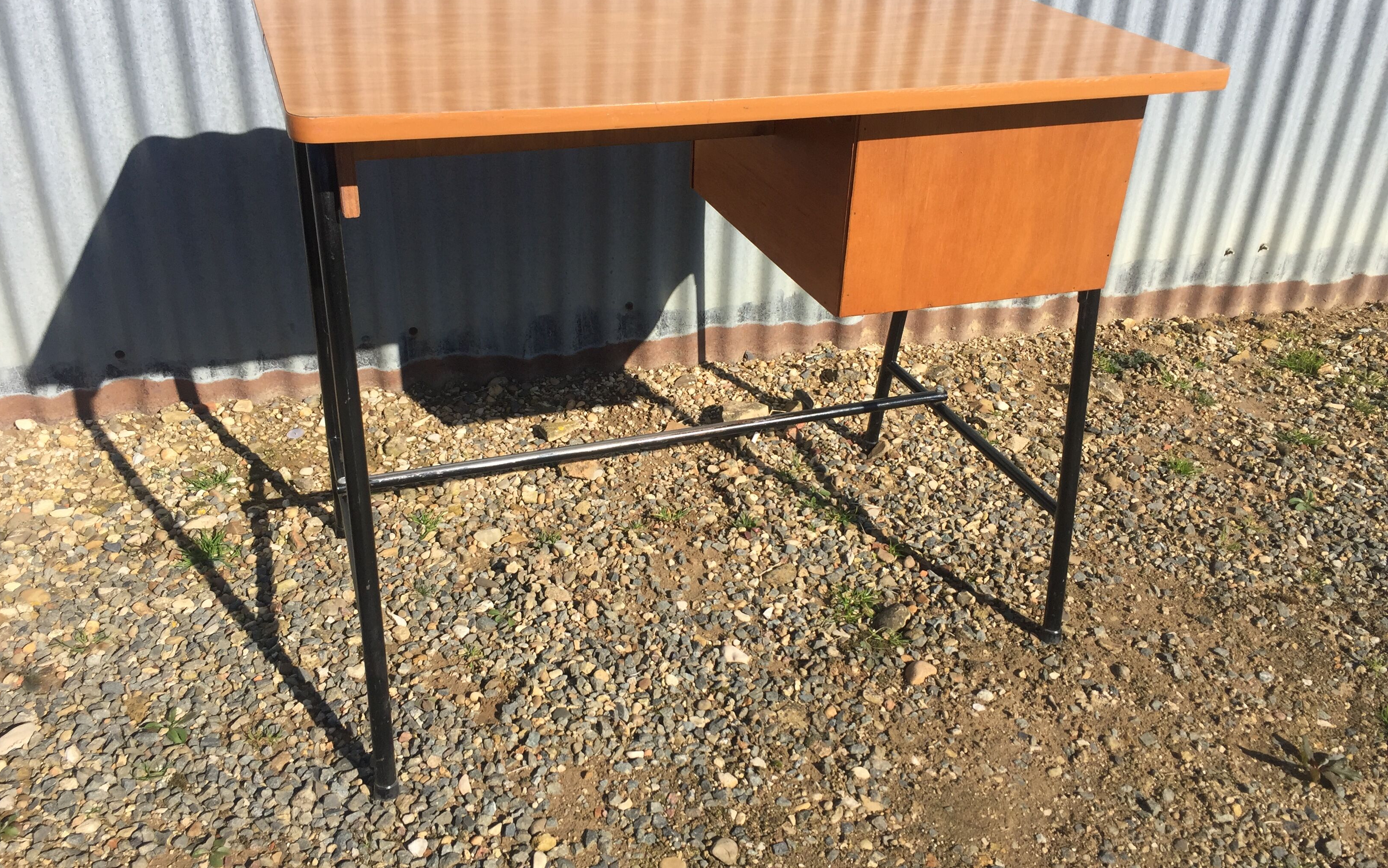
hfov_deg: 61.2
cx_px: 689
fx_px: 1173
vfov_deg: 40.6
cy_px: 460
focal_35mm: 31
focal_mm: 4.15
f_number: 2.2
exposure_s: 1/2083
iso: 32
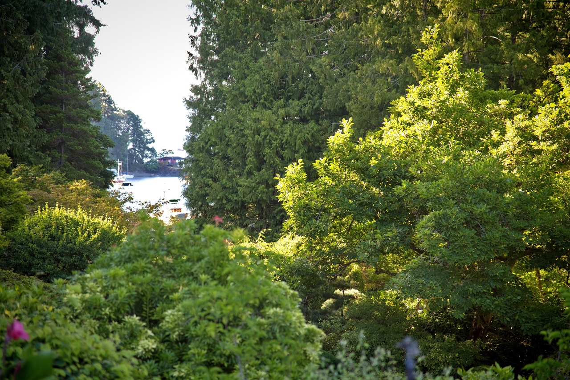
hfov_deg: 17.1
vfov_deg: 11.4
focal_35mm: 120
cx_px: 285
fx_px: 1900
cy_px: 190
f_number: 4
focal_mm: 120
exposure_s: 1/250
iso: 500
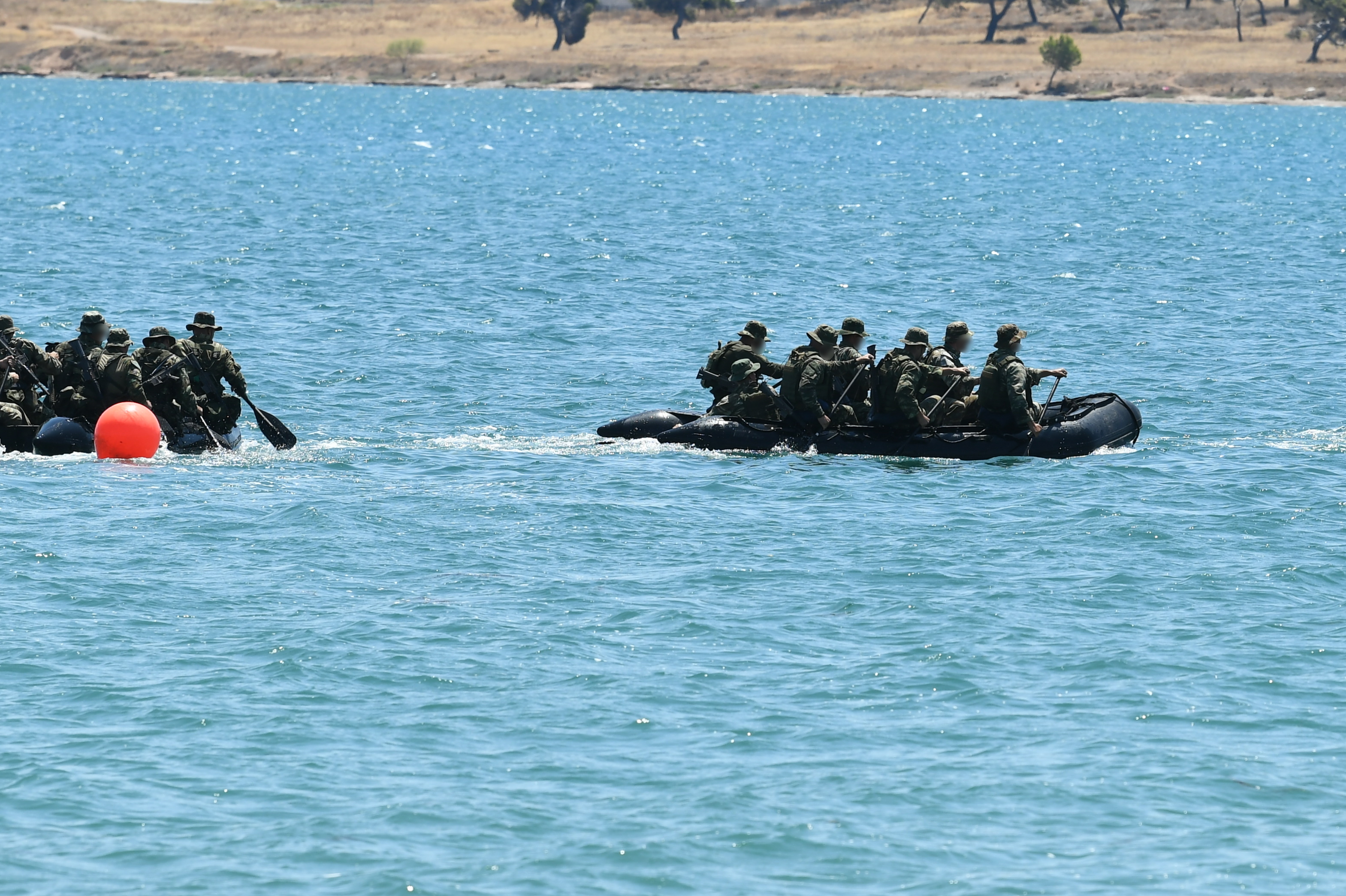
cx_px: 1047
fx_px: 19320
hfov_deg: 4.0
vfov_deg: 2.7
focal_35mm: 517
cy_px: 518
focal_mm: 200
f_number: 5.6
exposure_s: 1/500
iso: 100
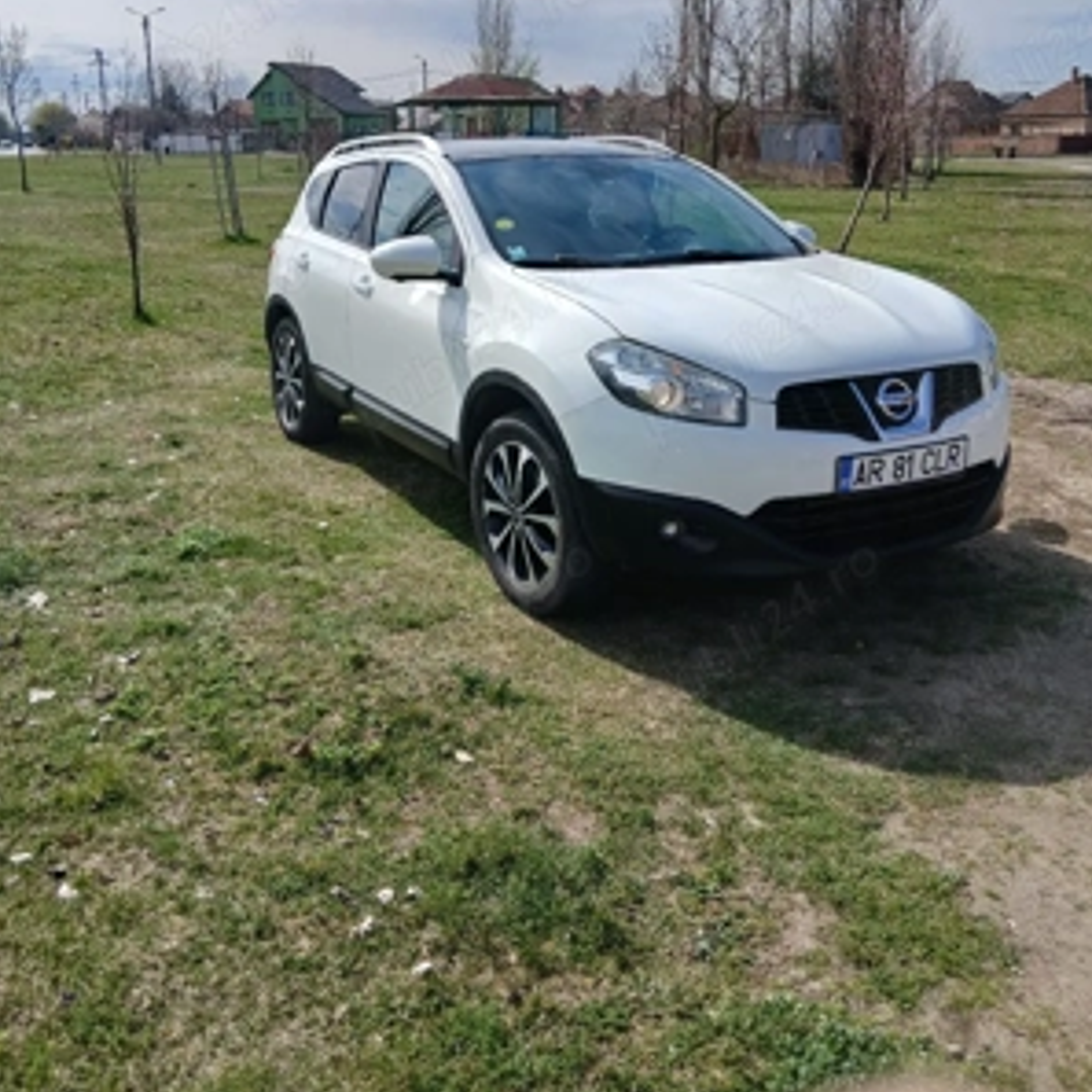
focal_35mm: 31
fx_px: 1106
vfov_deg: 51.8
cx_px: 548
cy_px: 390
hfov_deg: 52.5
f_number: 1.8
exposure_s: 1/1111
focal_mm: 3.98
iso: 20
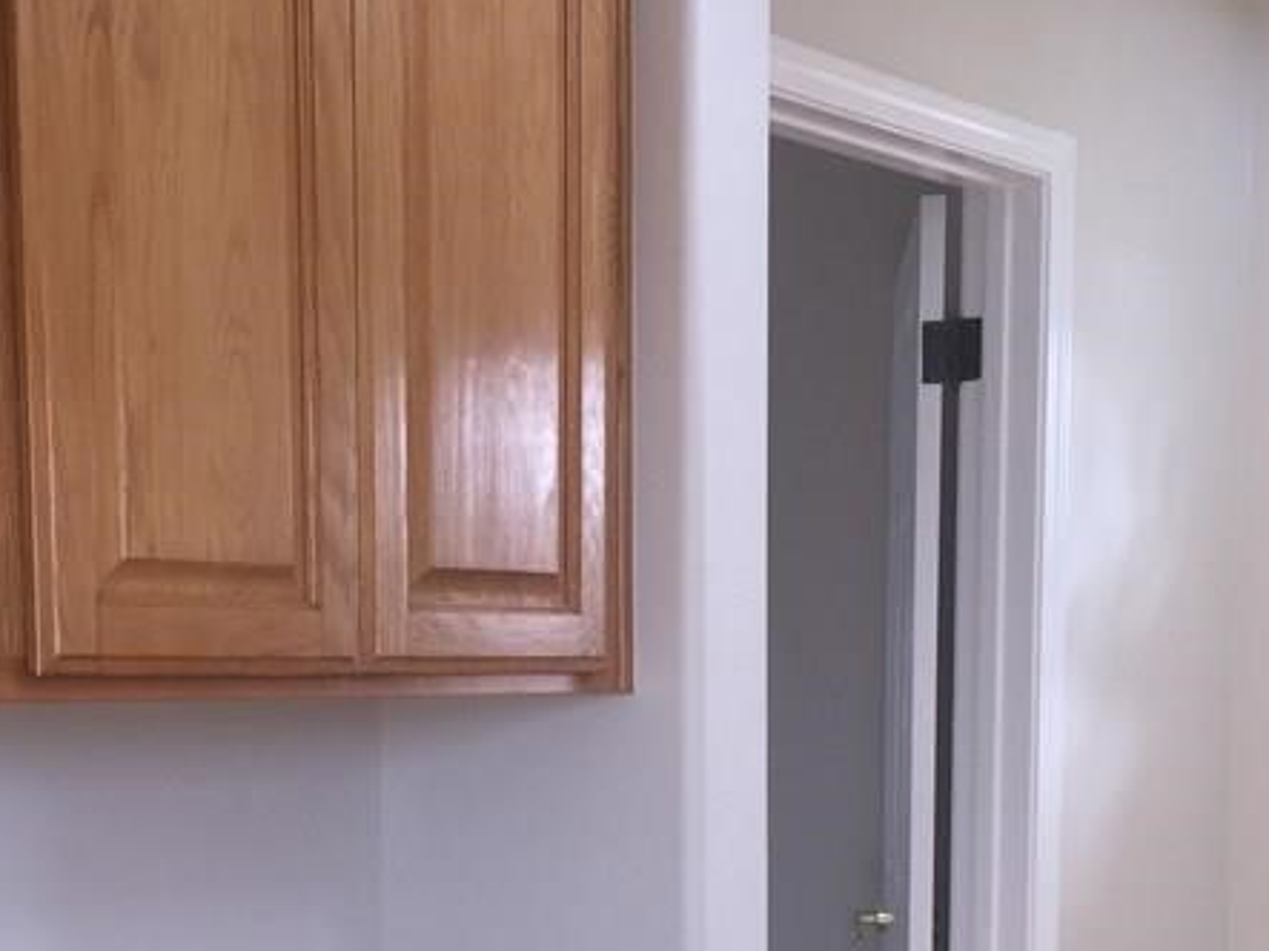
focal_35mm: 67
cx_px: 390
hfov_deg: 28.7
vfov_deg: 21.0
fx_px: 2456
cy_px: 997
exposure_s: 1/30
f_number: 2.2
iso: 32
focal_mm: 4.15
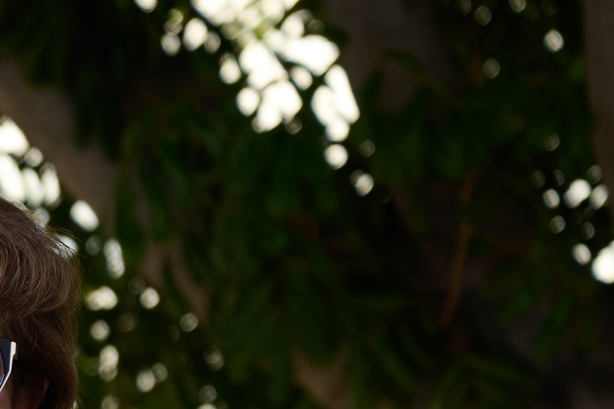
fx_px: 5867
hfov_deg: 5.8
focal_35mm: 344
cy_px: 921
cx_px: -674
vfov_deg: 3.9
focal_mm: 57
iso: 64
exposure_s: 1/200
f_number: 3.2
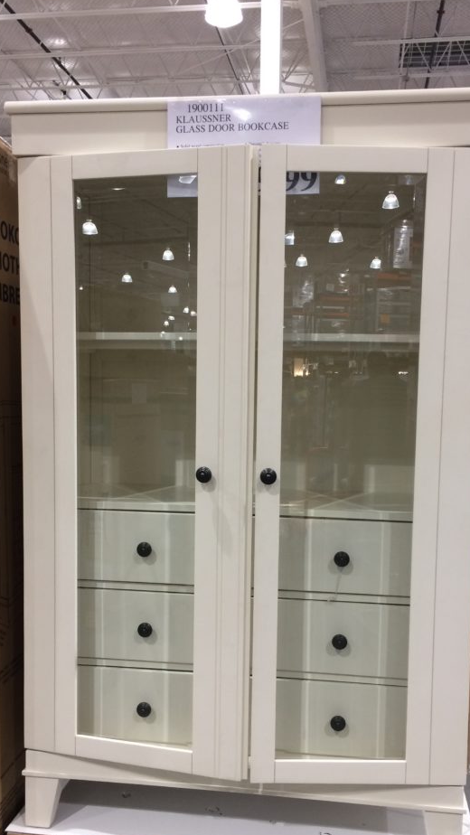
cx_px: 248
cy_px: 458
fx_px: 775
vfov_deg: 56.5
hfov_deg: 33.7
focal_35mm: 35
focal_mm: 4.15
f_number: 2.2
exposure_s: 1/30
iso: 100
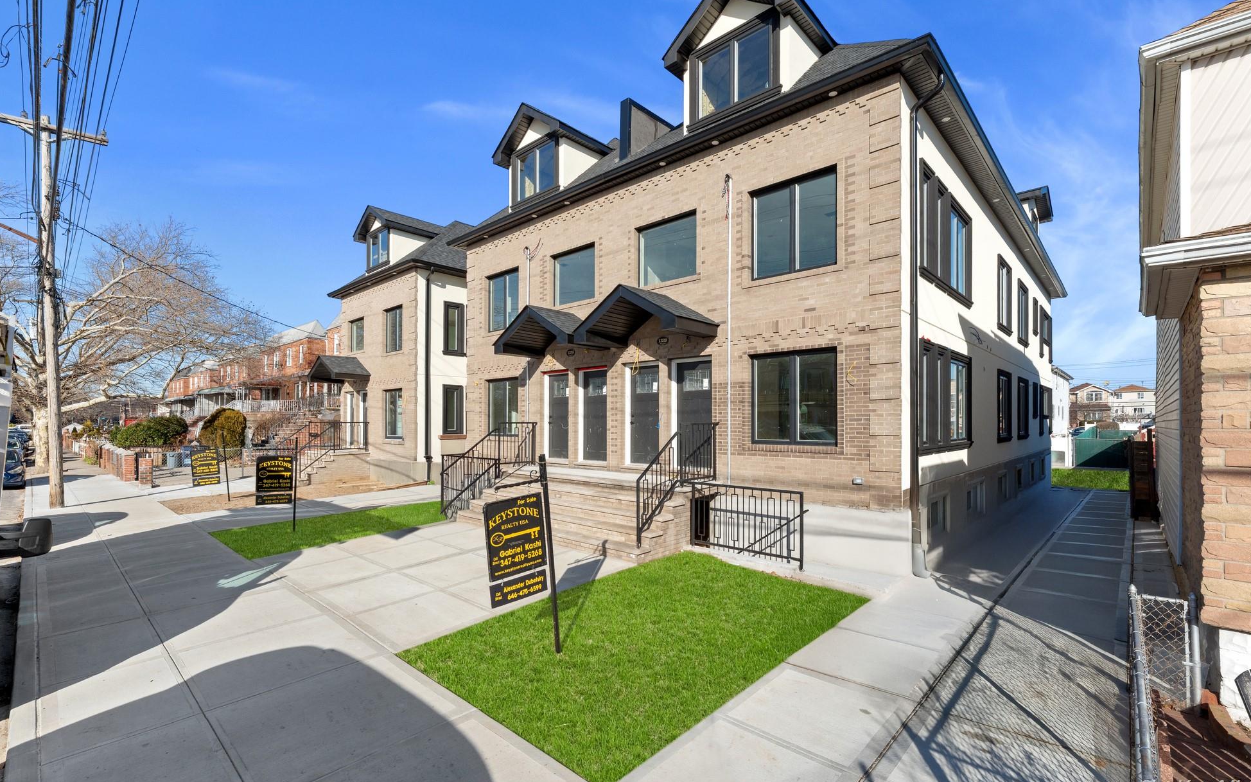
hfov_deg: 101.5
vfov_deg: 74.7
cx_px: 612
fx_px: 511
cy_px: 365
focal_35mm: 15
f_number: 10
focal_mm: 14
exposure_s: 1/250
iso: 640
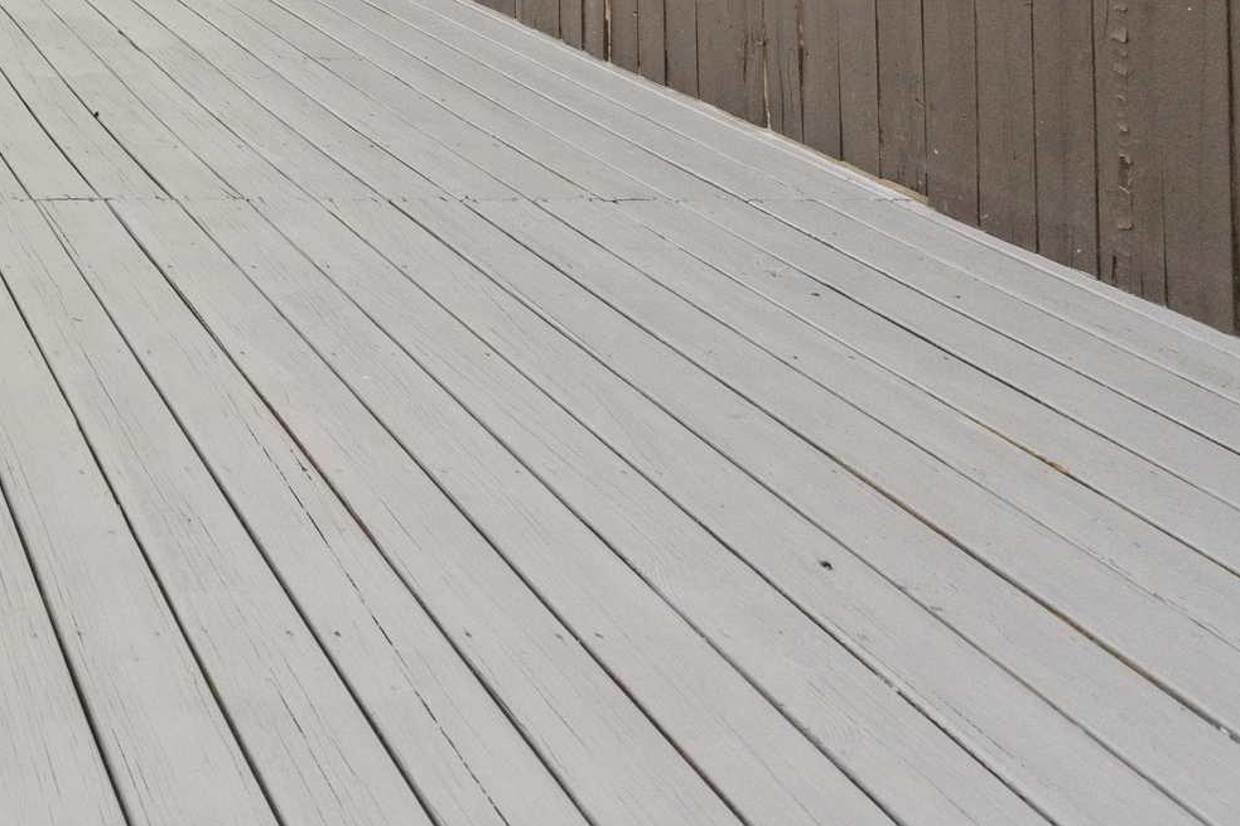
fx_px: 1722
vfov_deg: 22.6
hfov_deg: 31.7
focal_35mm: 50
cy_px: -373
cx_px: -315
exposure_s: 1/50
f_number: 9
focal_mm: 16
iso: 200
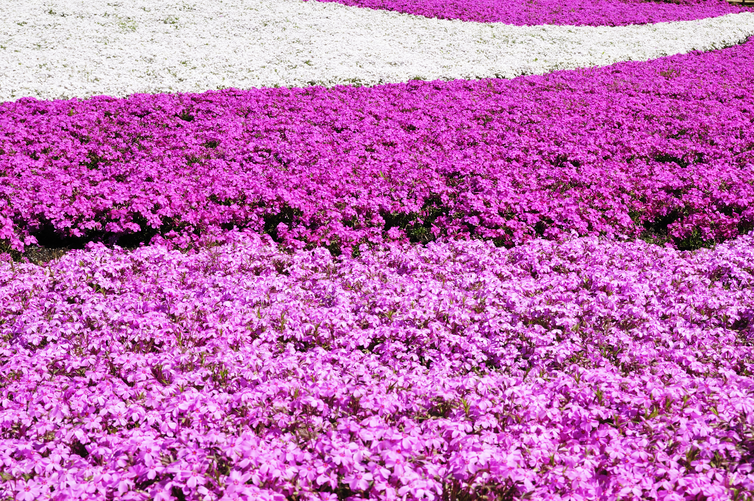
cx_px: 377
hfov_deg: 38.9
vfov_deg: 26.4
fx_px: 1067
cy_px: 250
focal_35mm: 51
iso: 200
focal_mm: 34
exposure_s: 1/250
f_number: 13
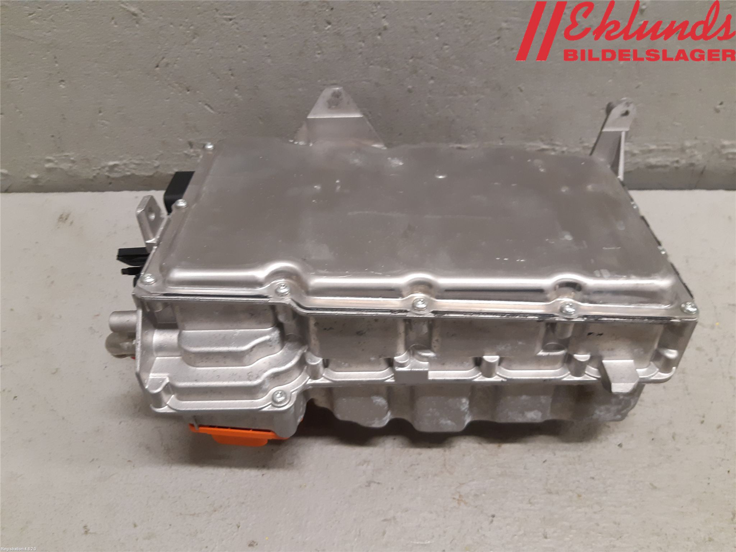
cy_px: 276
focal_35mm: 26
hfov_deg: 67.3
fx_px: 553
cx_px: 368
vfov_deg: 53.1
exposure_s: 1/50
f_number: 1.7
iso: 160
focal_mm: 3.93
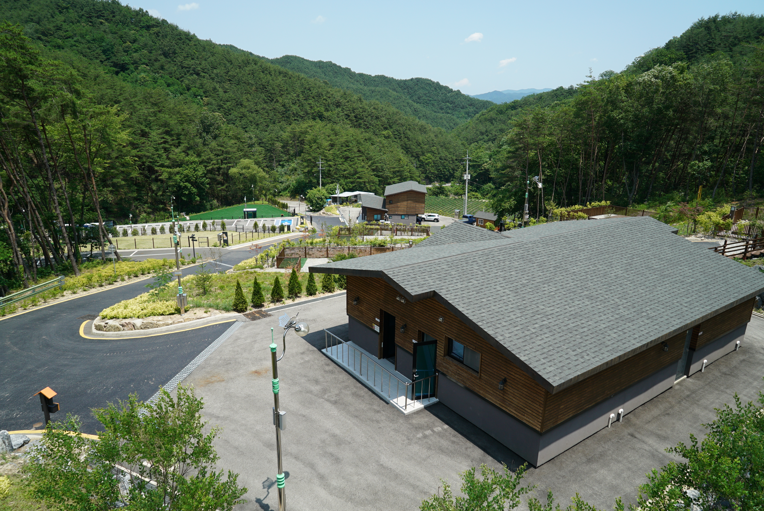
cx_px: 382
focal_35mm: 24
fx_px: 510
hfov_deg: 73.7
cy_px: 256
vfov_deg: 53.2
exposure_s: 1/400
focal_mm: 24
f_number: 8
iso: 200
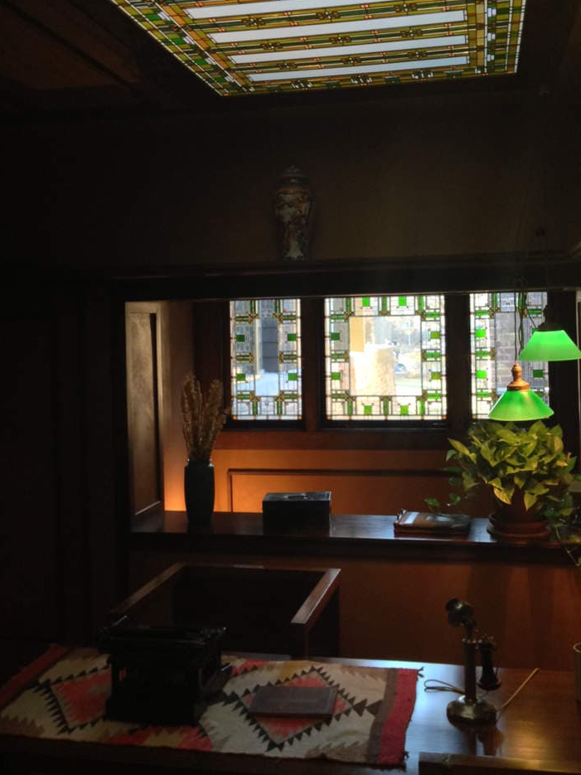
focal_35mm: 40
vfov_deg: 46.6
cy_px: 328
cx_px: 323
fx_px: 895
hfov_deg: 35.9
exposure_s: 1/20
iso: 250
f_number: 2.4
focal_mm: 4.1
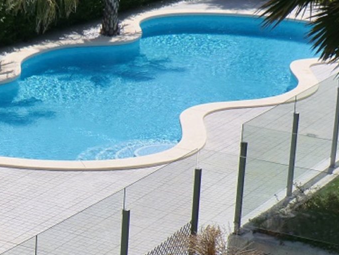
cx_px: 29
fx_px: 1352
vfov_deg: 10.7
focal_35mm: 138
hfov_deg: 14.1
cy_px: 174
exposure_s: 1/800
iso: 64
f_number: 4.4
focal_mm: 11.6
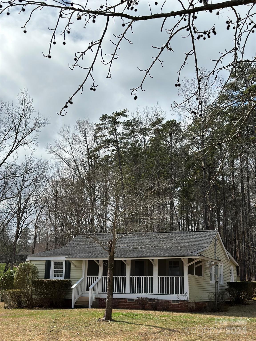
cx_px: 128
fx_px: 473
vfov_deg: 39.7
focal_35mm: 48
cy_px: 170
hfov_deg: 30.3
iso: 80
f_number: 1.78
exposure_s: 1/13699
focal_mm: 6.86
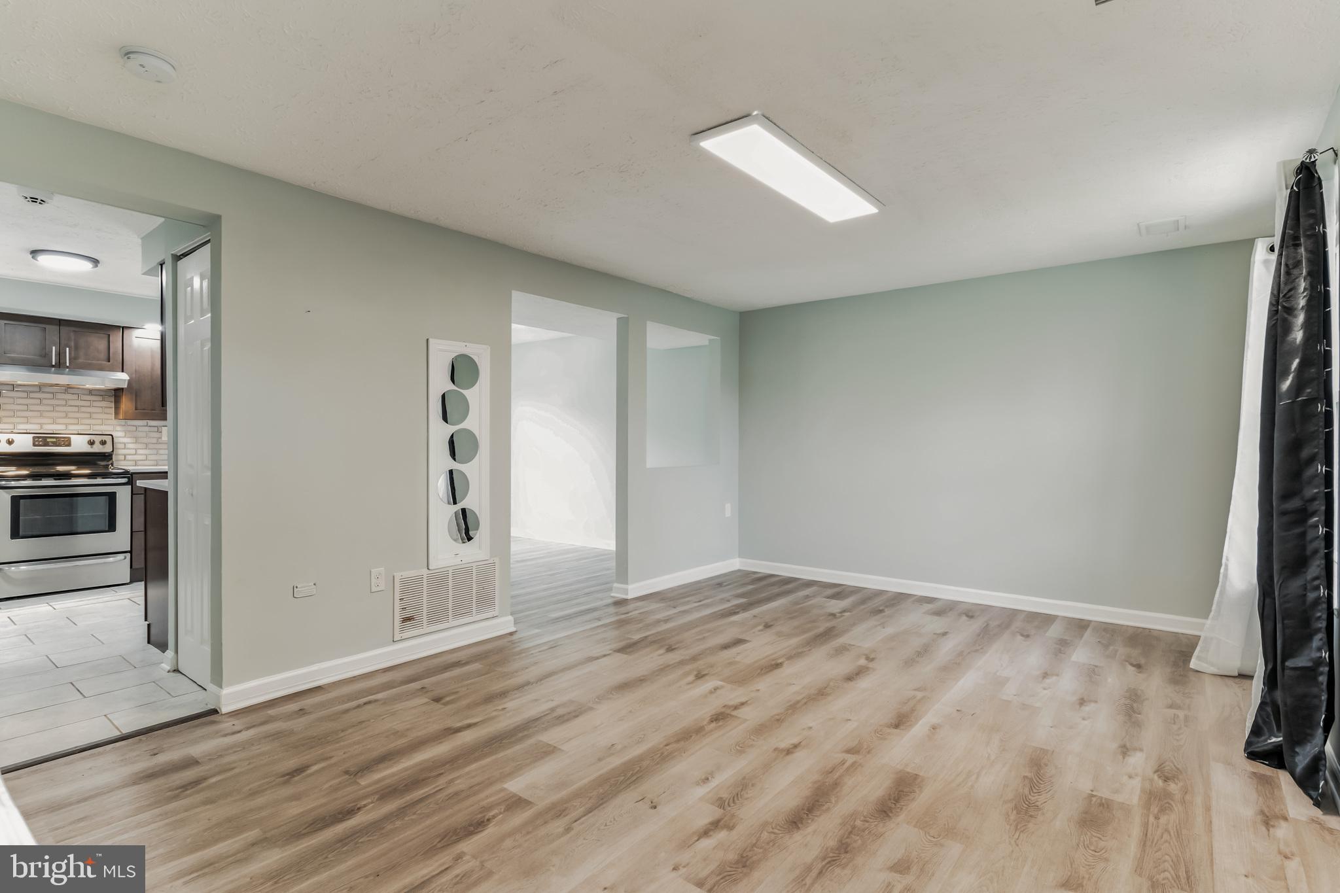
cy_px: 446
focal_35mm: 17
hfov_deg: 93.3
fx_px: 633
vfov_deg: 70.4
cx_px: 670
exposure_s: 1/2.5
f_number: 8
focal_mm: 17
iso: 200
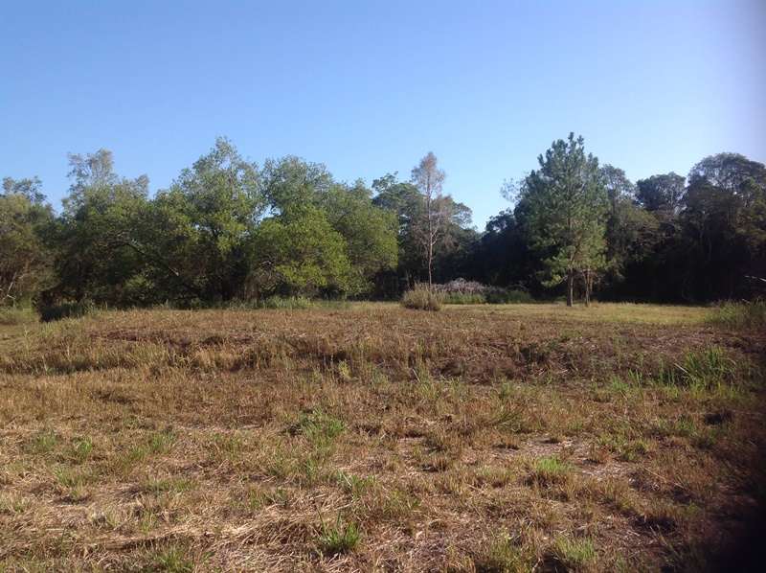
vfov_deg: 40.6
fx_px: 774
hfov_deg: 52.7
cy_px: 286
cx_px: 383
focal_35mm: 35
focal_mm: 4.28
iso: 50
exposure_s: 1/1163
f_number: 2.4
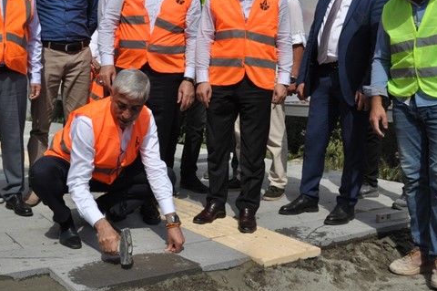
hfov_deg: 45.4
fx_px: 518
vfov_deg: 31.2
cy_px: 103
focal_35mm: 43
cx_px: 162
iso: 800
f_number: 14
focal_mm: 21
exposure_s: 1/800
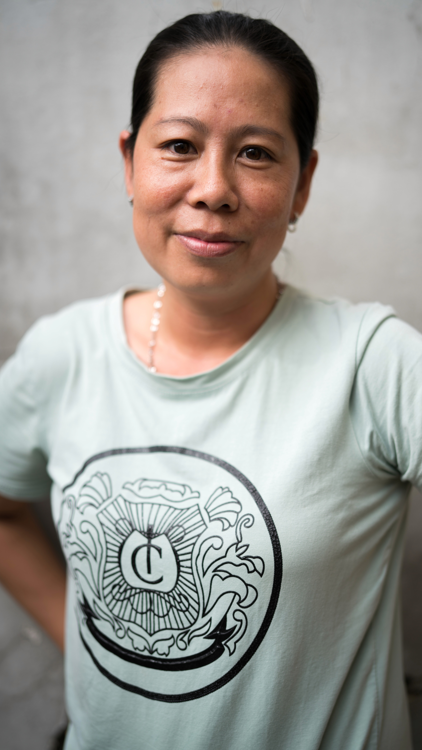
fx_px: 1054
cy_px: 372
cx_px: 219
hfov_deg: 22.6
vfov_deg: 39.2
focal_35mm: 53
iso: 50
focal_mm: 50
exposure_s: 1/640
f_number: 1.4
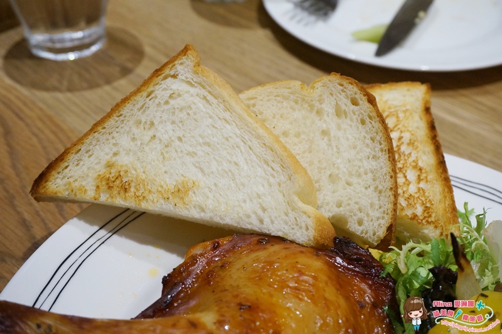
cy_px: 167
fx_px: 606
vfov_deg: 30.8
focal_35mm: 44
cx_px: 251
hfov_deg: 45.0
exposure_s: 1/100
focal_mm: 29
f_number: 5.6
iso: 1600
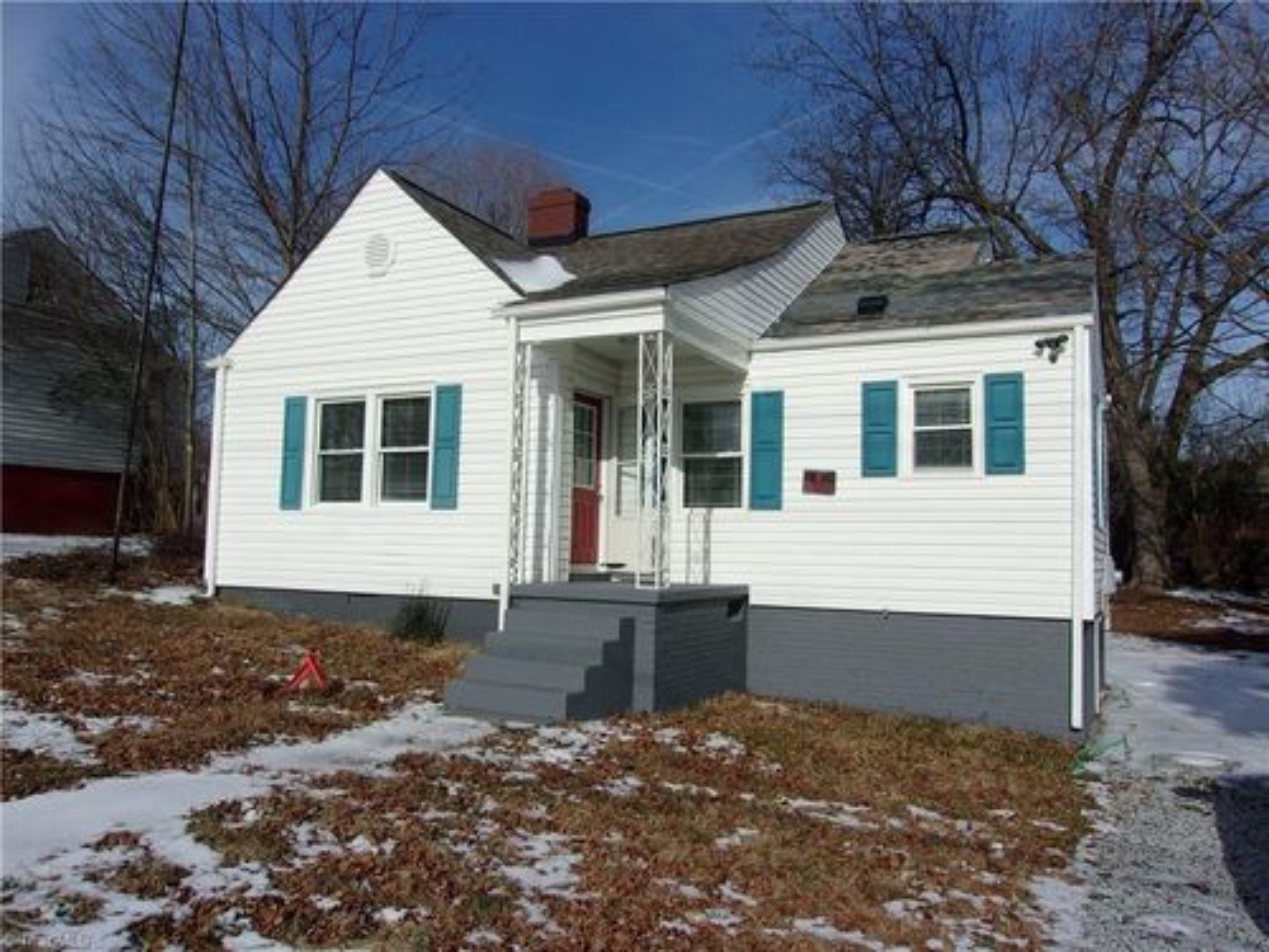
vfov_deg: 51.4
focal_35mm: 27
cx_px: 634
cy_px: 476
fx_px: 990
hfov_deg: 65.3
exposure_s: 1/210
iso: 80
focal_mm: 4.9
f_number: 10.4
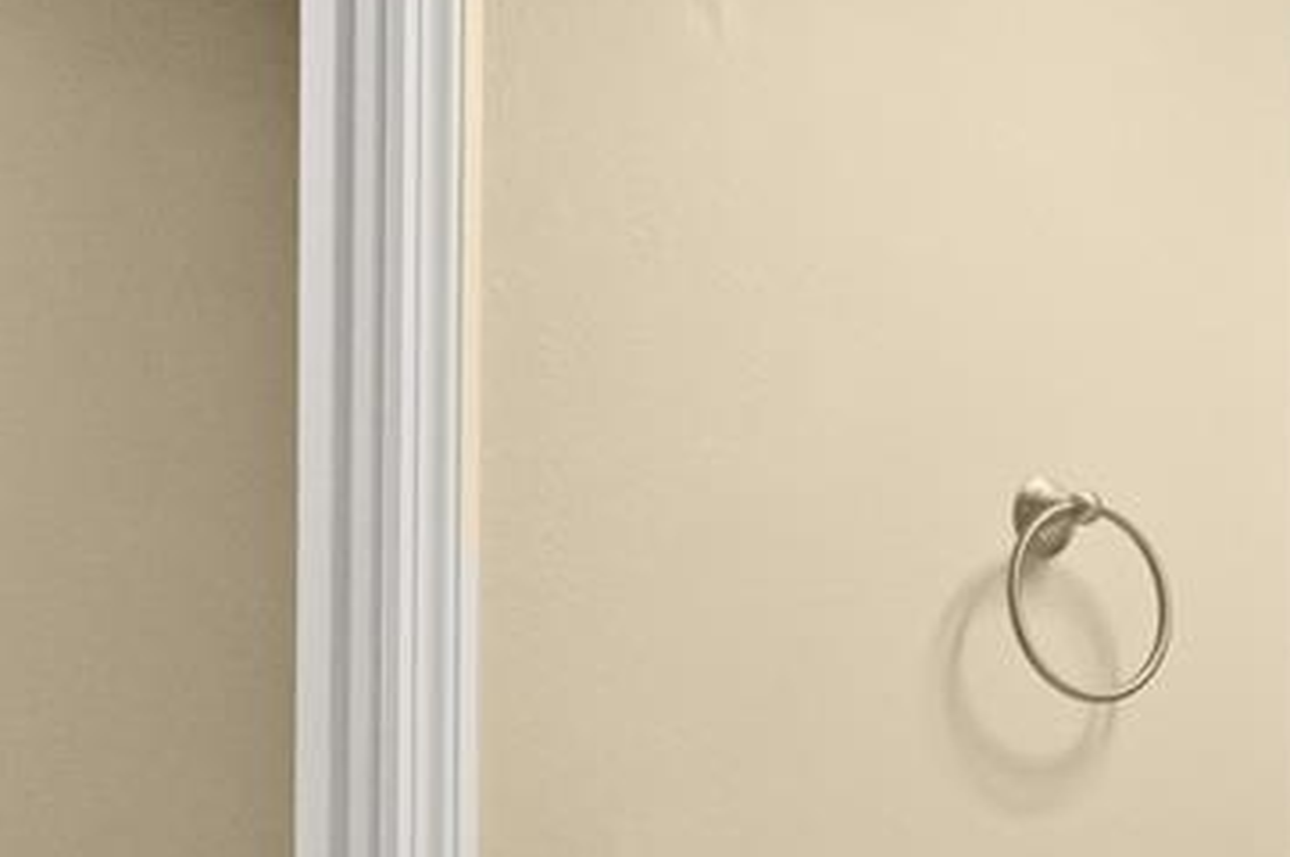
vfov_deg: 18.1
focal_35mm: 71
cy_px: 1053
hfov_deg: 27.2
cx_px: 1226
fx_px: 2542
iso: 2500
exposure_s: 1/640
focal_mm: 16
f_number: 4
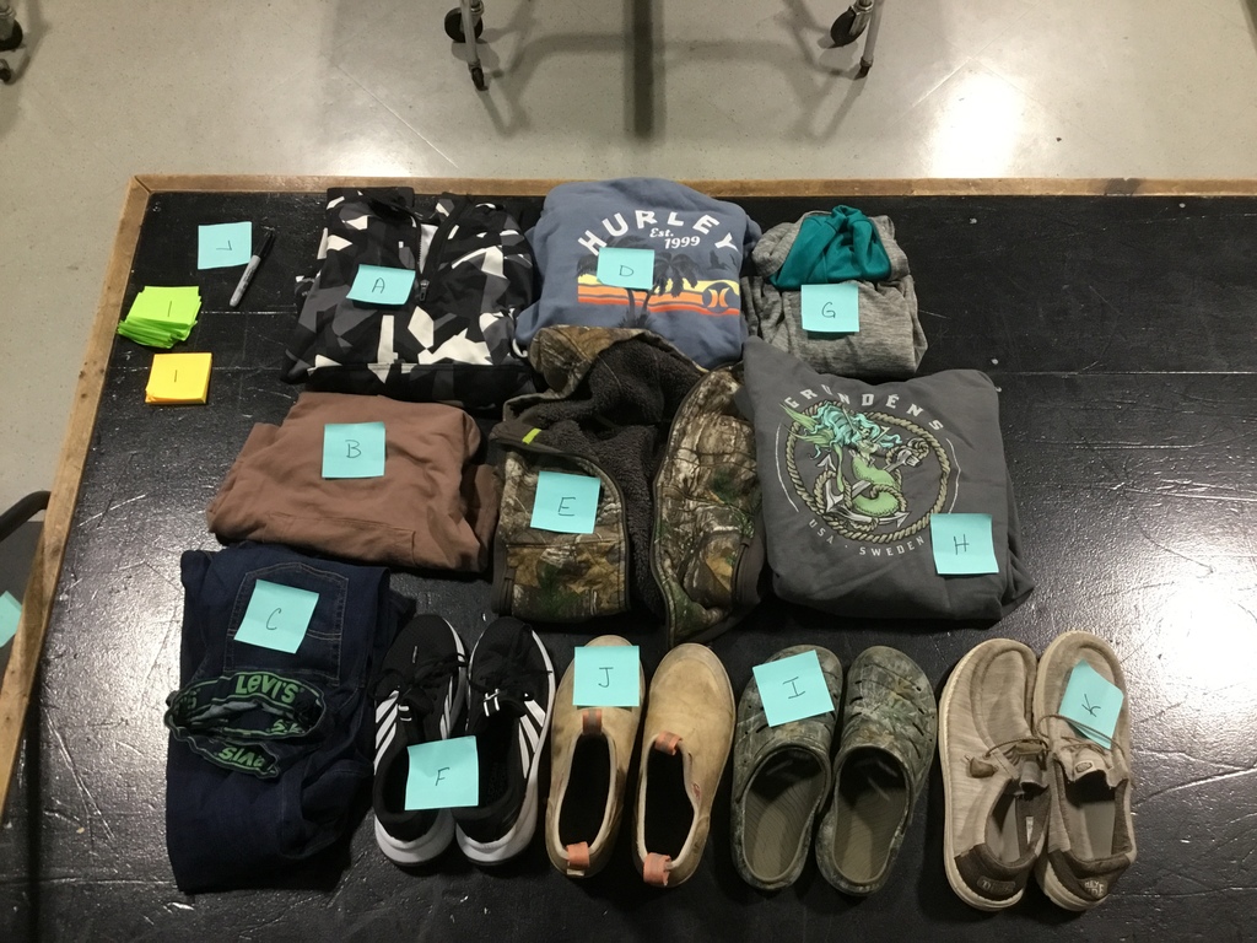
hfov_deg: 58.4
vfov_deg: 45.4
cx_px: 628
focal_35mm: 31
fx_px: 1126
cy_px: 472
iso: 125
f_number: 2.4
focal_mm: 3.3
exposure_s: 1/30
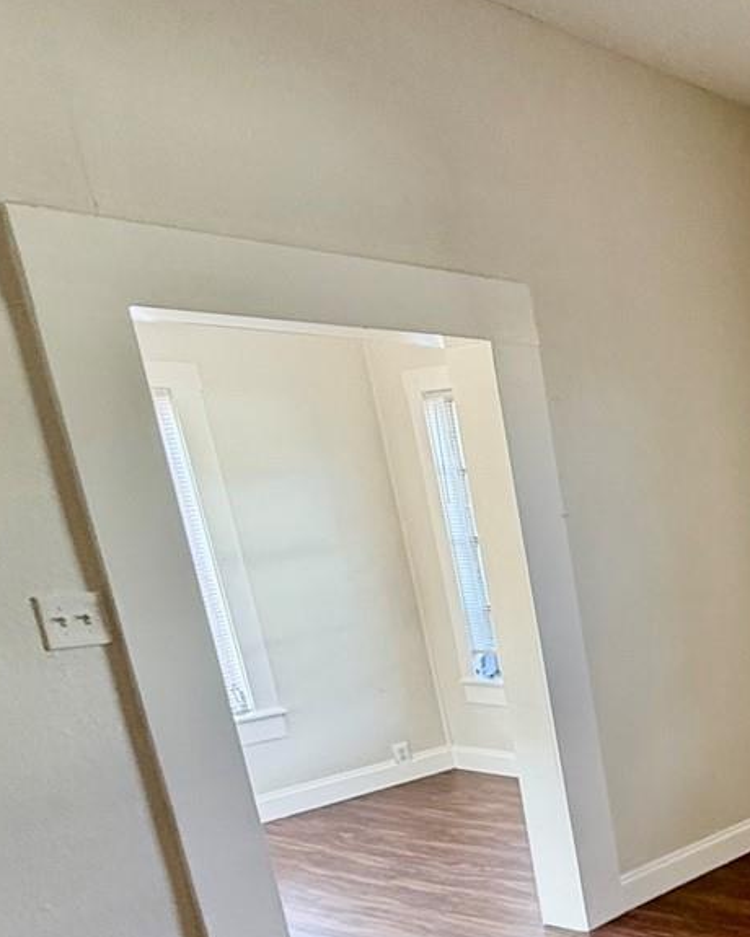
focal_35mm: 38
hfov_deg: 29.6
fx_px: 1054
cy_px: 779
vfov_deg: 45.0
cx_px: 1026
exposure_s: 1/120
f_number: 2.2
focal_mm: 2.22
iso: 160
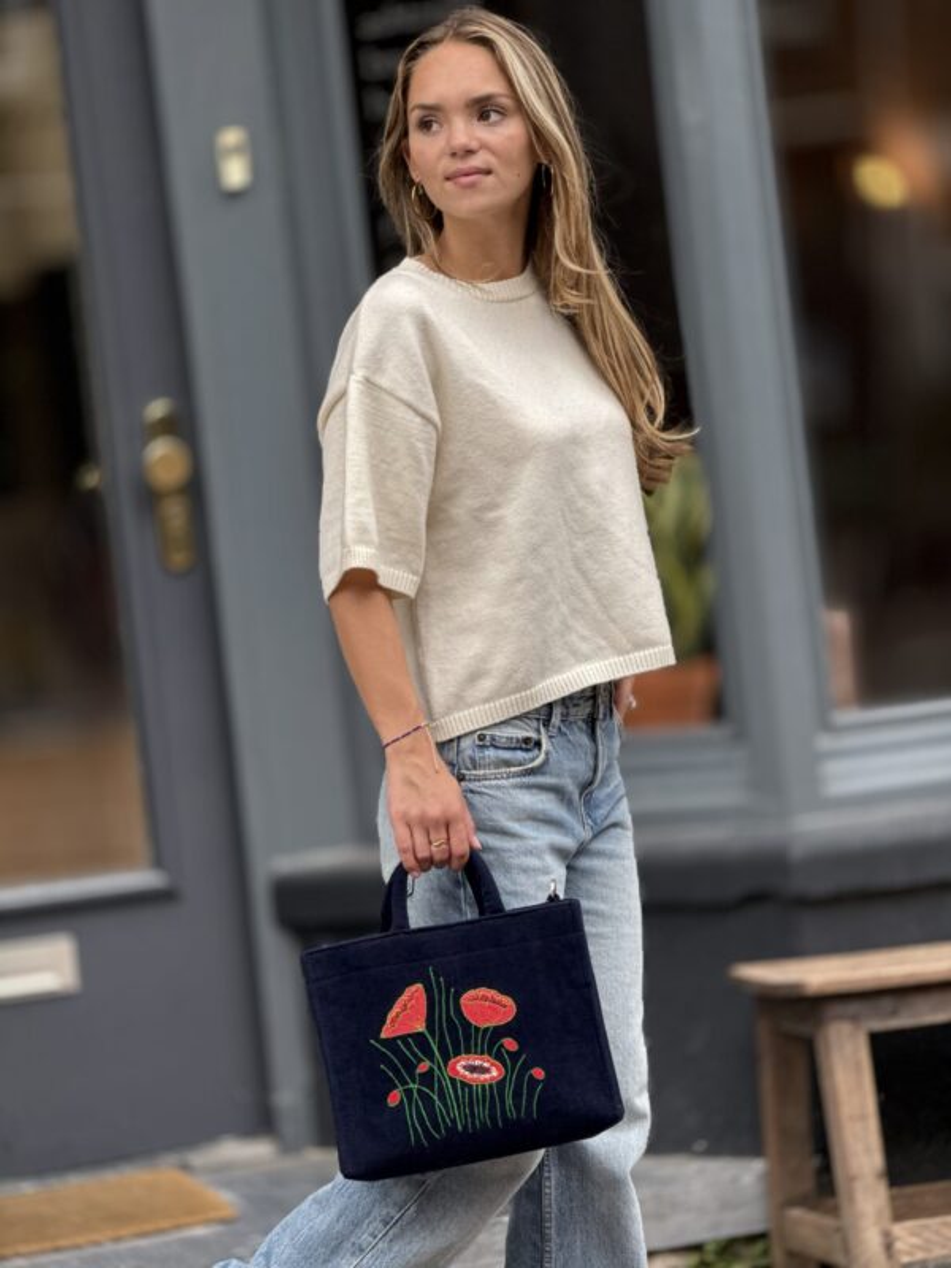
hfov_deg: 12.3
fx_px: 4396
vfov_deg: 16.4
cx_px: 476
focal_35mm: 120
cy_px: 634
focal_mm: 15.66
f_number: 2.8
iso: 50
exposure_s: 1/140
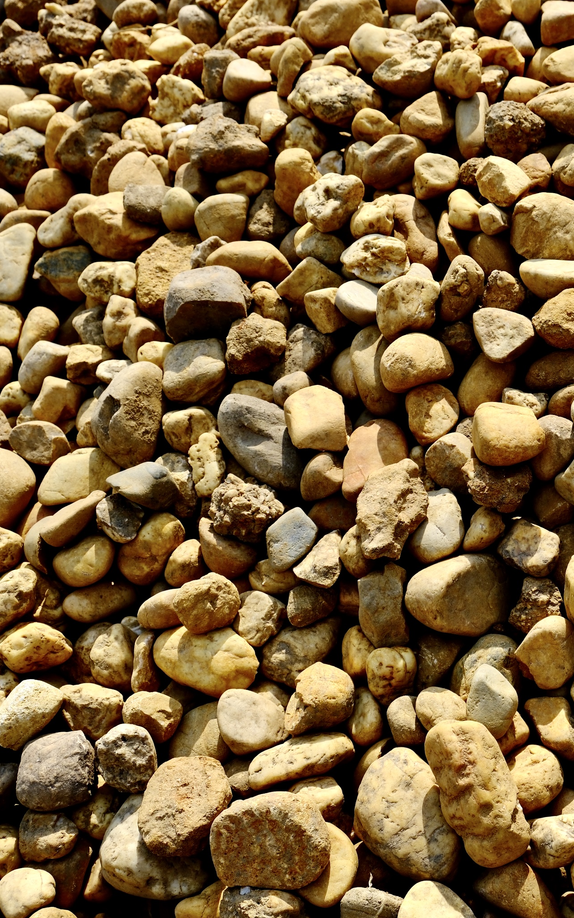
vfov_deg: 36.3
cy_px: 451
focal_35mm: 56
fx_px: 1401
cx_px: 613
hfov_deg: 22.0
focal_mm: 24.3
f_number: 5.6
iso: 160
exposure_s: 1/900
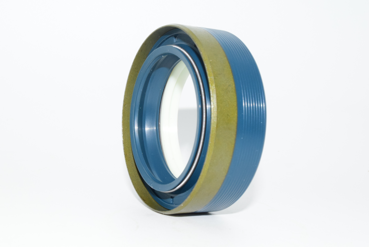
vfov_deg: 23.8
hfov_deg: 35.0
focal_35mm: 57
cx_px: 184
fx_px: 585
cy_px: 124
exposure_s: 1/60
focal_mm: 38
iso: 1600
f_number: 32
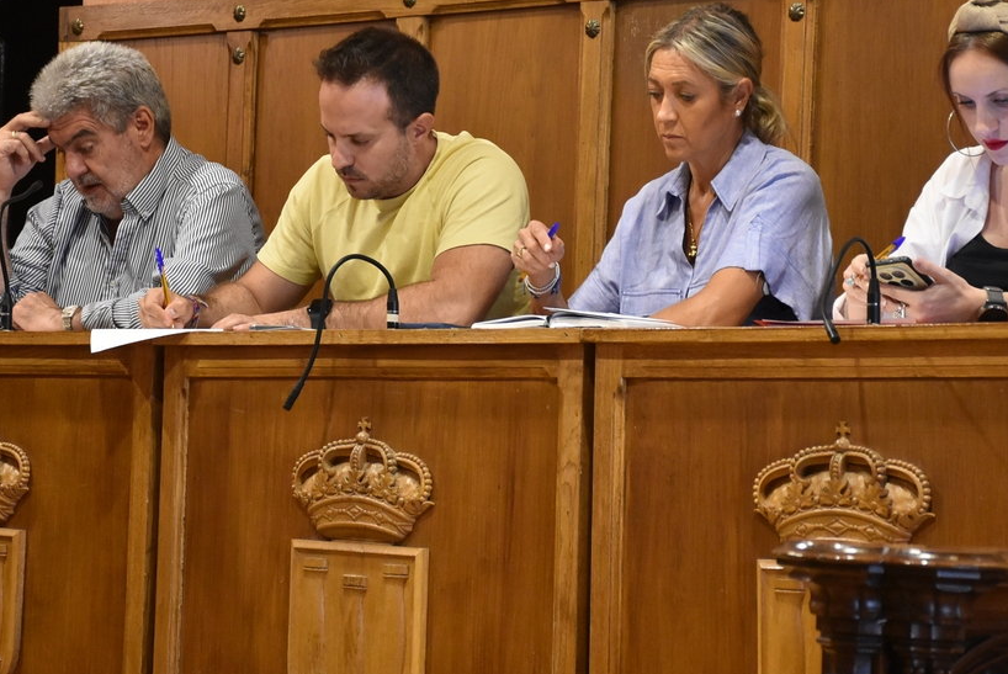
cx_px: 515
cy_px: 349
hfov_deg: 15.5
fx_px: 3699
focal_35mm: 132
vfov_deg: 10.4
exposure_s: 1/60
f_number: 5
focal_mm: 60
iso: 2500
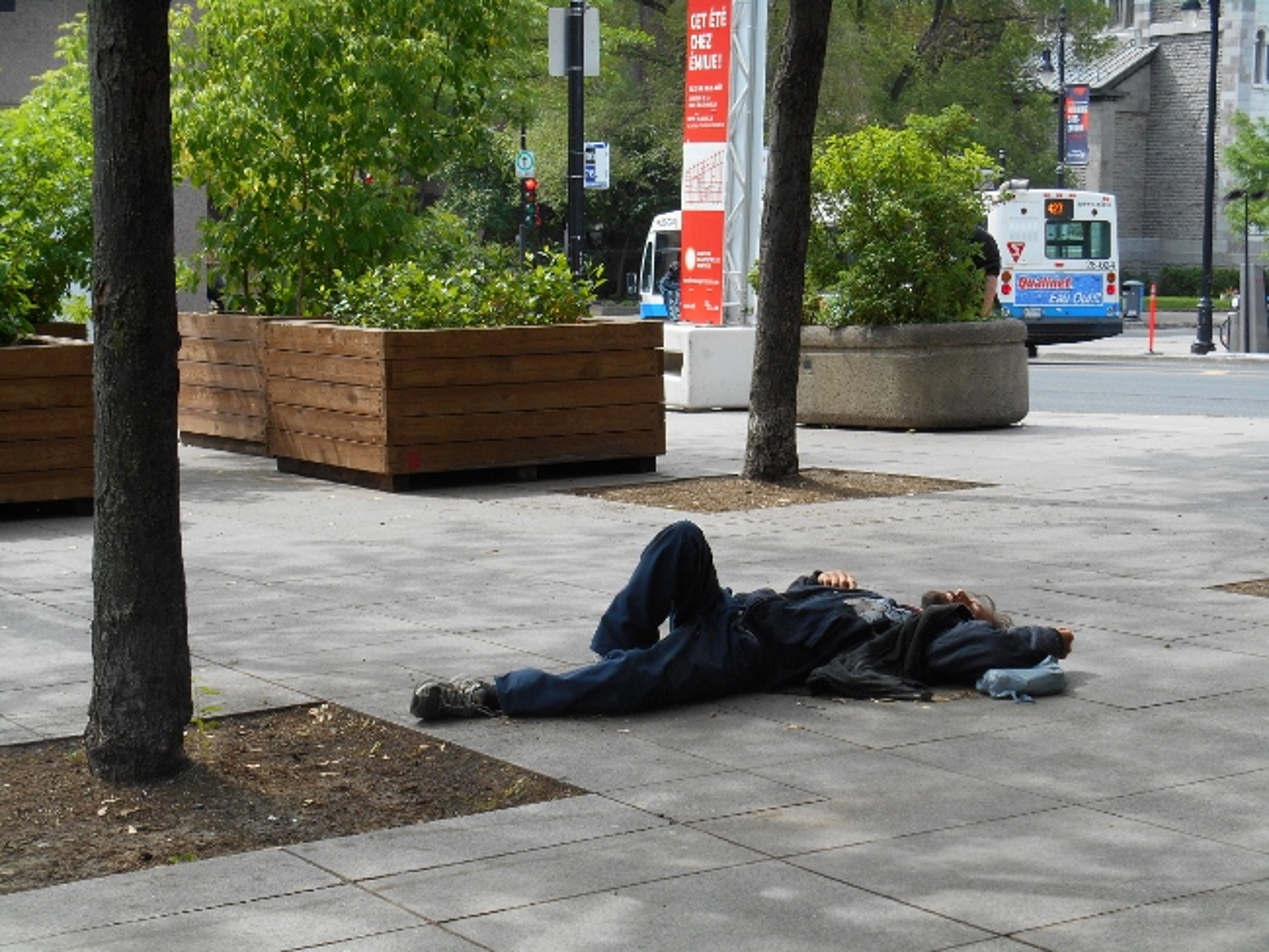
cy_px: 476
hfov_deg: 24.4
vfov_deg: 18.4
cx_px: 634
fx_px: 2934
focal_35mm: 80
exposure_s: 1/250
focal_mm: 14.3
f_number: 4.7
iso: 110
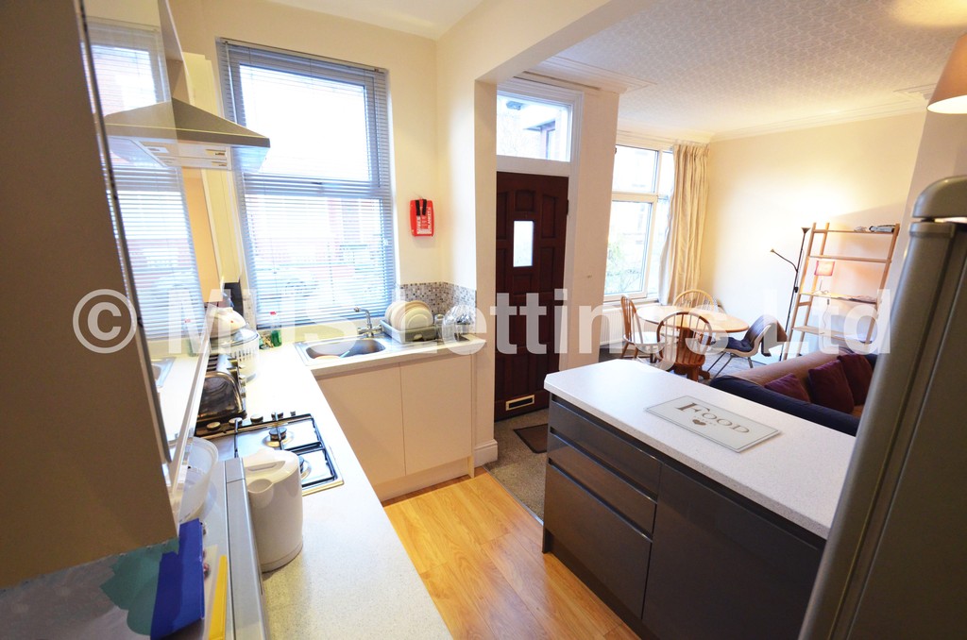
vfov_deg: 77.1
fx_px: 402
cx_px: 484
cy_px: 320
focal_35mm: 15
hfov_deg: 100.5
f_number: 5
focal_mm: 10
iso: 2500
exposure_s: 1/40
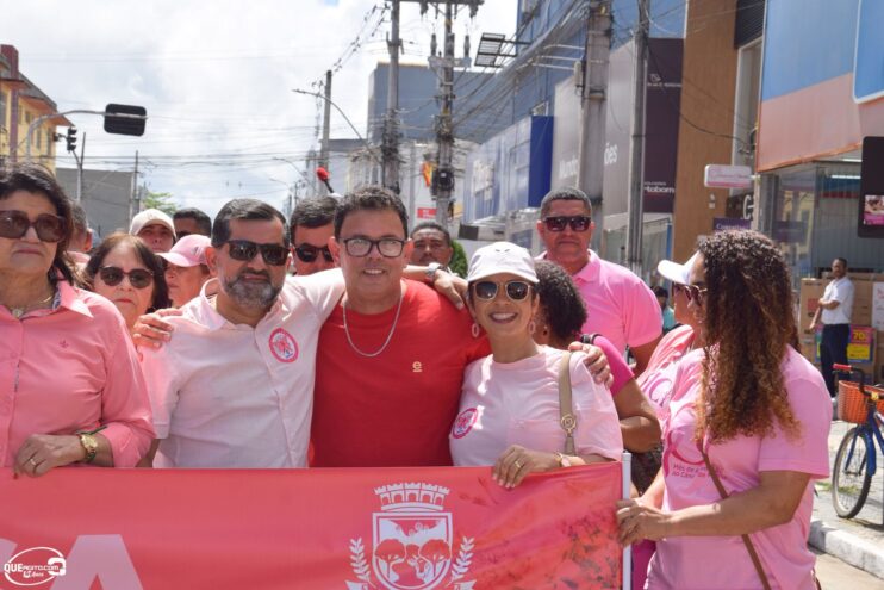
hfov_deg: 28.1
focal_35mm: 72
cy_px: 295
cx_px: 442
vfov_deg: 18.9
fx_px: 1768
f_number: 10
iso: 100
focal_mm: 48
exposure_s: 1/200
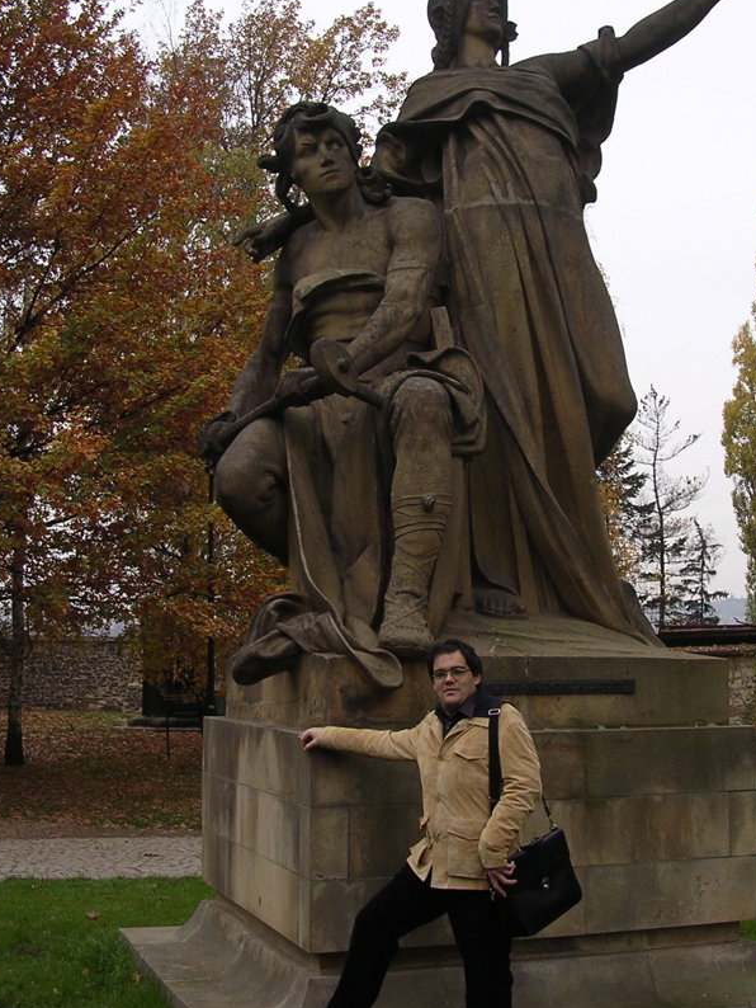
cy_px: 453
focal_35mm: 49
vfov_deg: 38.9
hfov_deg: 29.6
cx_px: 448
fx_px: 1426
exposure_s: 1/340
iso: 100
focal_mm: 5.8
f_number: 2.8
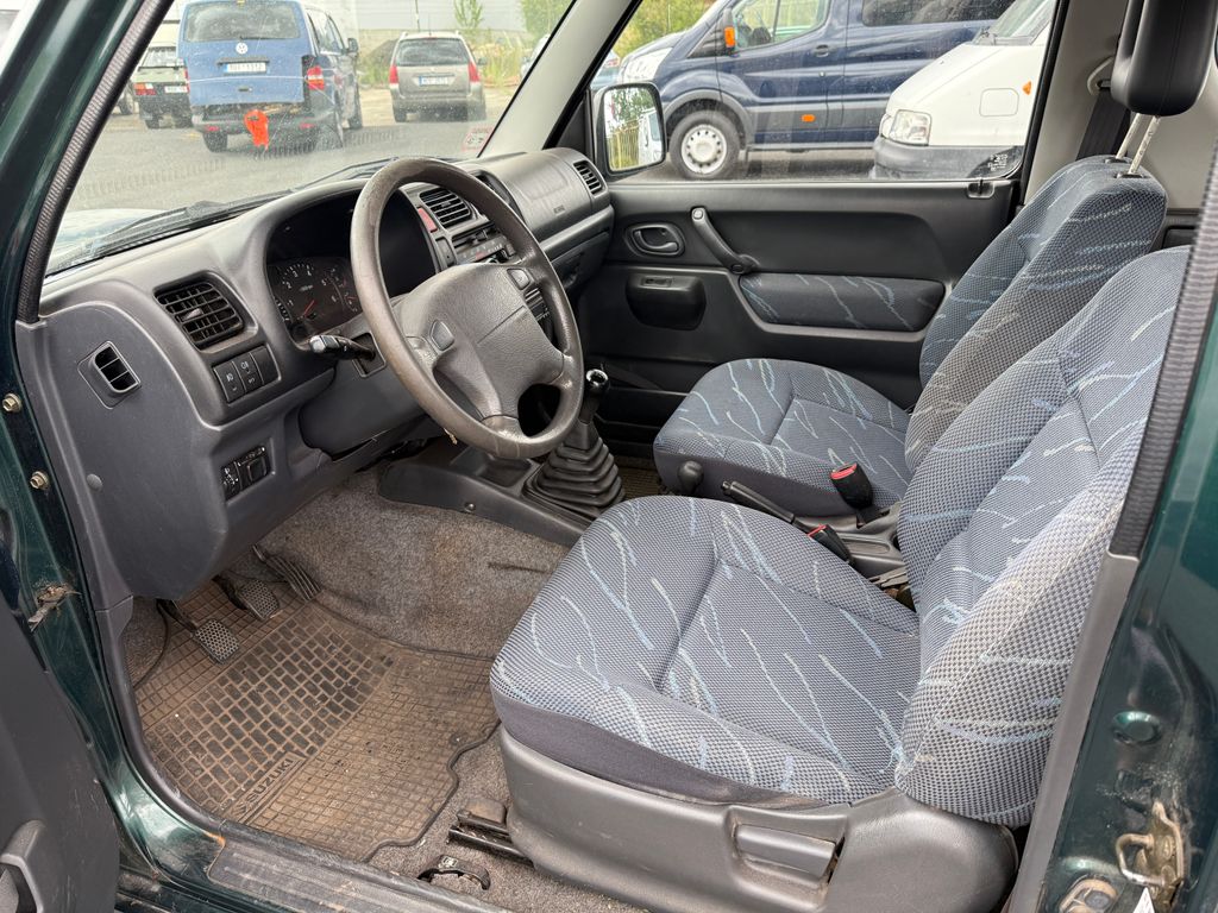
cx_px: 609
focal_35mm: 24
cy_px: 456
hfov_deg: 71.6
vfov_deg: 56.8
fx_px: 844
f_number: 1.78
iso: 100
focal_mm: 6.76
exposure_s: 1/361
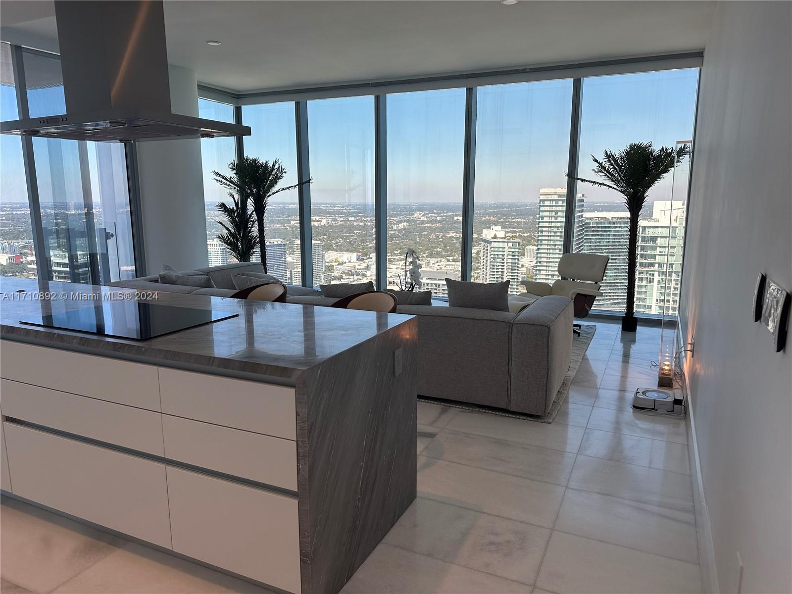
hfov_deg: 71.6
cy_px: 297
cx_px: 396
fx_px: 549
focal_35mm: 24
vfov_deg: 56.8
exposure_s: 1/1256
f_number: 1.78
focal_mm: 6.86
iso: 80
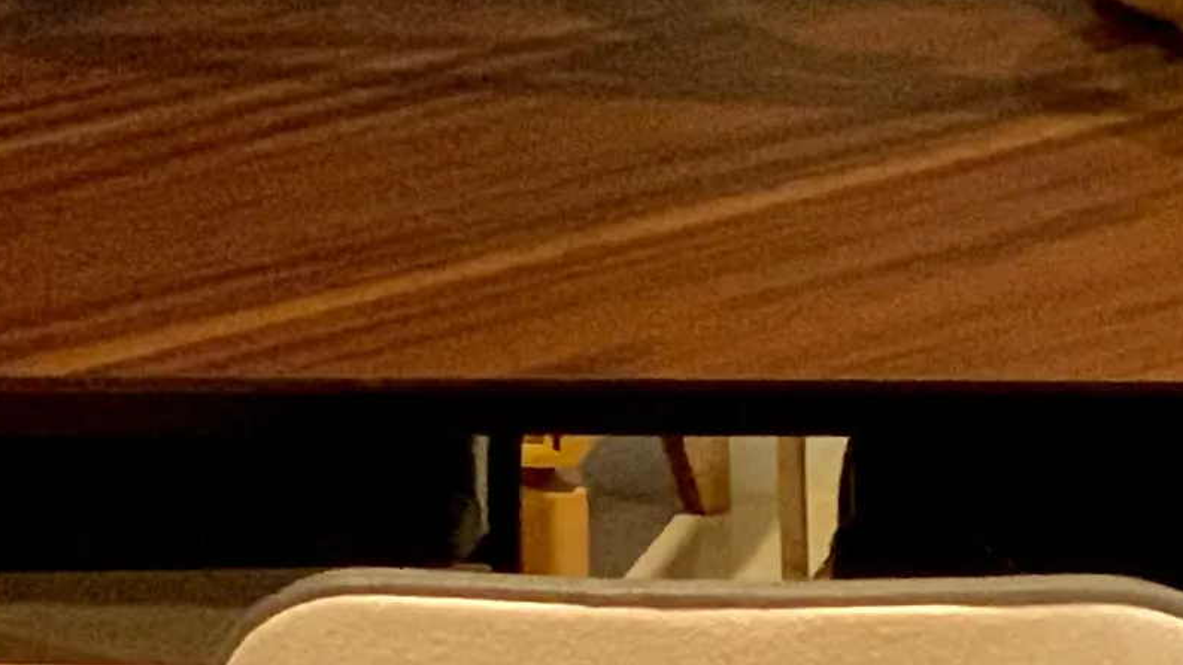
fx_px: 8720
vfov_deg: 4.4
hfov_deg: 7.4
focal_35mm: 278
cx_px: 2382
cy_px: 37
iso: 400
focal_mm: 6
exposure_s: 1/40
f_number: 2.4
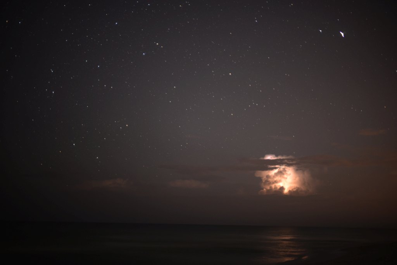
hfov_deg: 39.6
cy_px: 132
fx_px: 552
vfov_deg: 27.0
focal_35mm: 50
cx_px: 198
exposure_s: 20
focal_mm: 50
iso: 800
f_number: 1.4
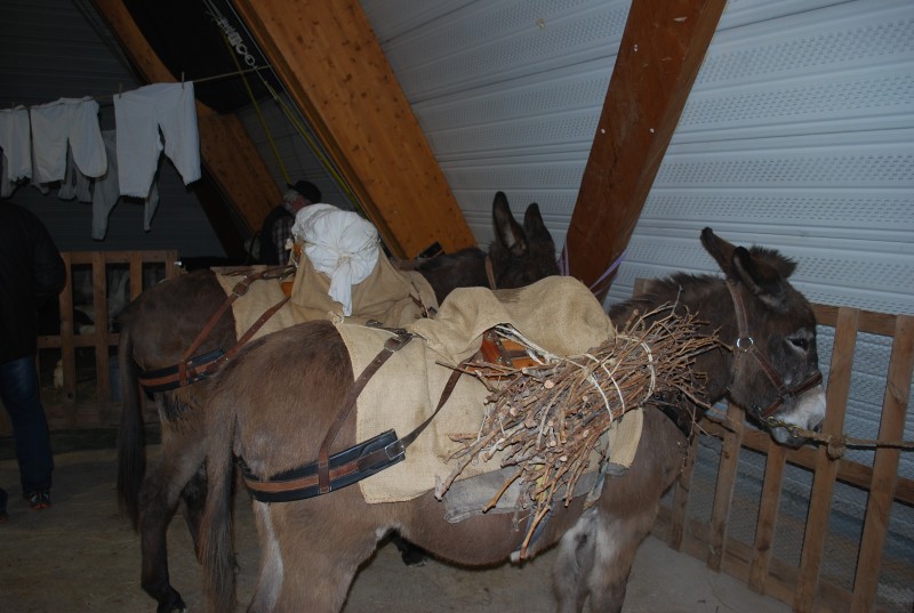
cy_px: 306
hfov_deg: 61.8
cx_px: 457
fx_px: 763
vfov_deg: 43.8
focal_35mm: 30
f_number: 3.8
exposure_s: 1/60
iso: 200
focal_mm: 20
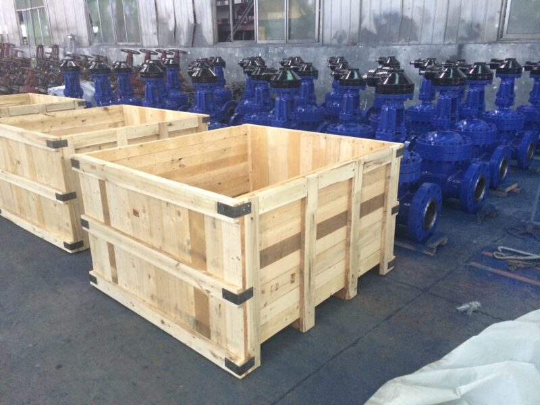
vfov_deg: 46.8
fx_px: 468
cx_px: 270
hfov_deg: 60.0
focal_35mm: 30
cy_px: 202
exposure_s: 1/24
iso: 320
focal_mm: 4.12
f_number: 2.2
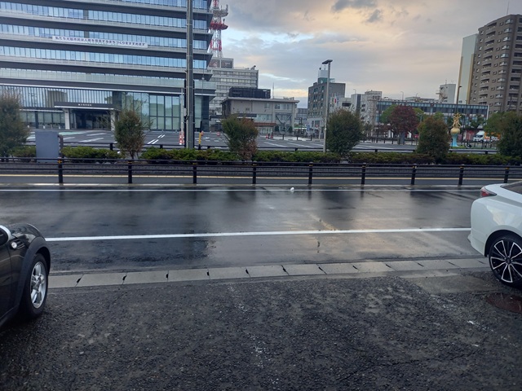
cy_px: 196
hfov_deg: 69.4
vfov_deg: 54.9
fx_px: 377
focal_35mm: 25
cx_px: 261
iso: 64
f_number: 1.8
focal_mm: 4.65
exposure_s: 1/50
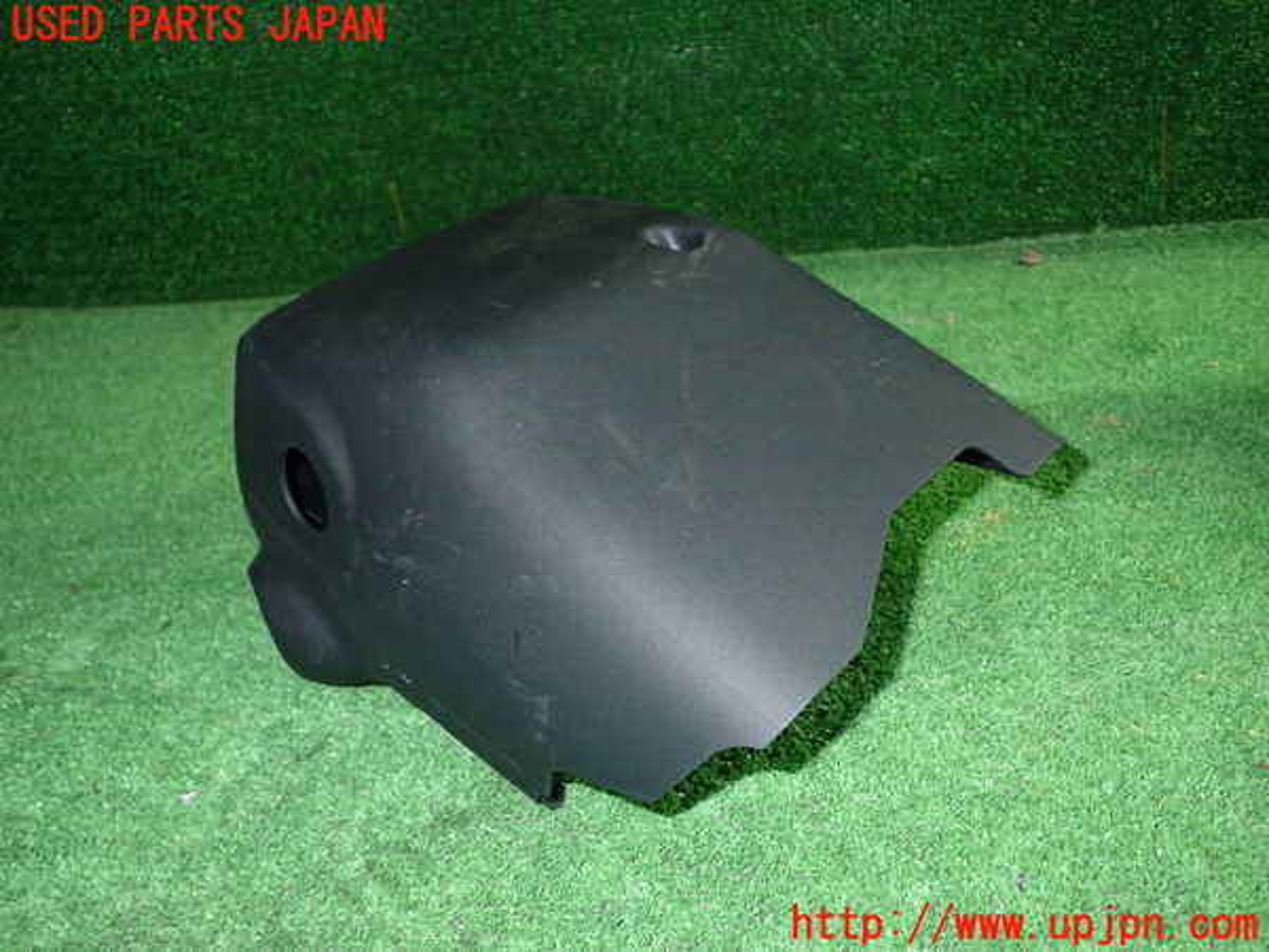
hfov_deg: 60.0
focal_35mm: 30
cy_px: 476
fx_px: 1100
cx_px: 634
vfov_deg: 46.8
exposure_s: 1/30
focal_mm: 5.4
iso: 500
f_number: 6.3
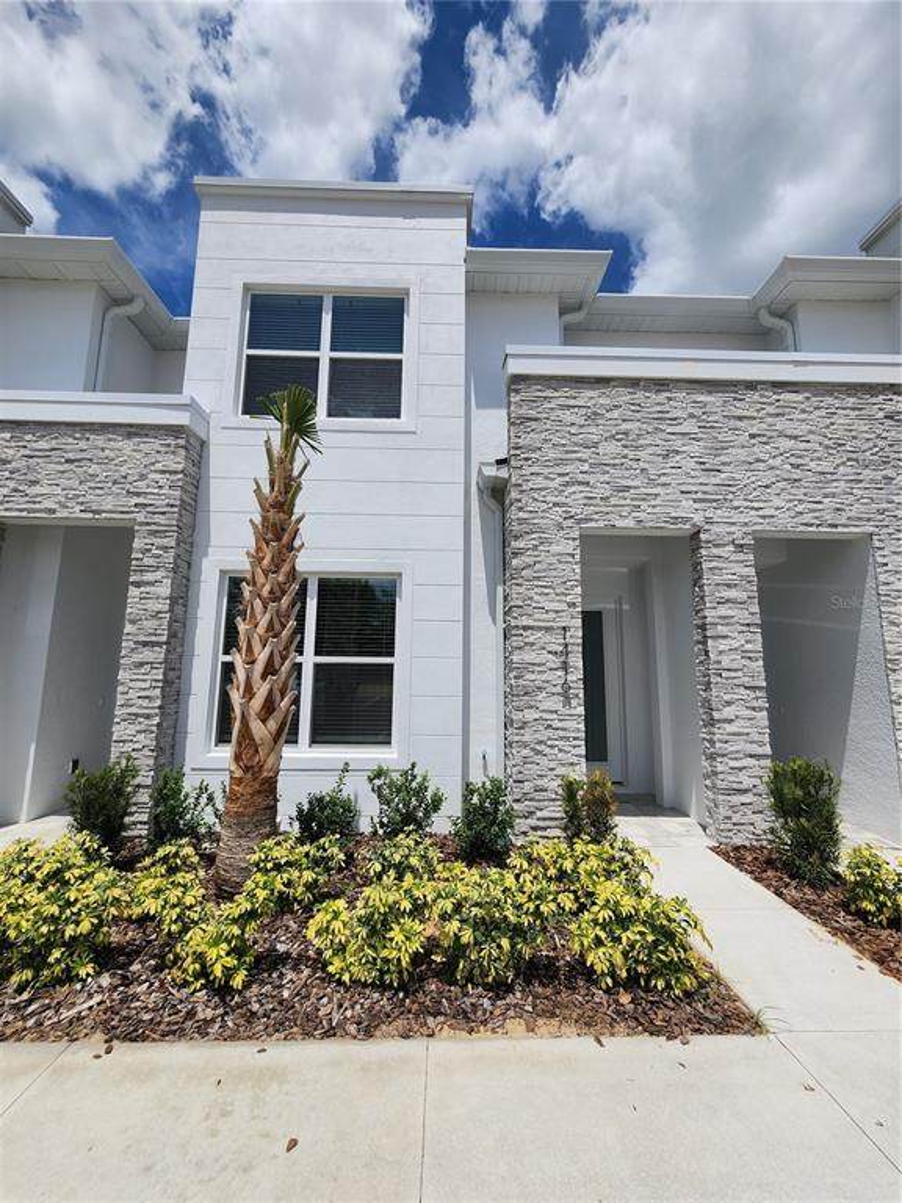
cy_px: 602
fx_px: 452
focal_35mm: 13
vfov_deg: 106.2
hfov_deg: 89.9
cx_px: 451
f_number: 2.2
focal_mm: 2.2
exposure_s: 1/4900
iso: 50
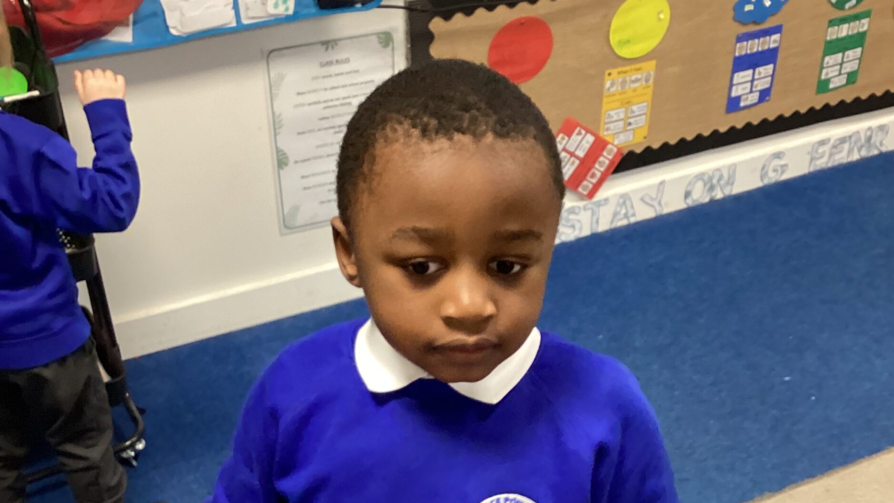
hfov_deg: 44.6
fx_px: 1090
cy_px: 440
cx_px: 446
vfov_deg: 25.3
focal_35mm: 46
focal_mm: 3.3
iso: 250
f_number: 2.4
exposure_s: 1/50
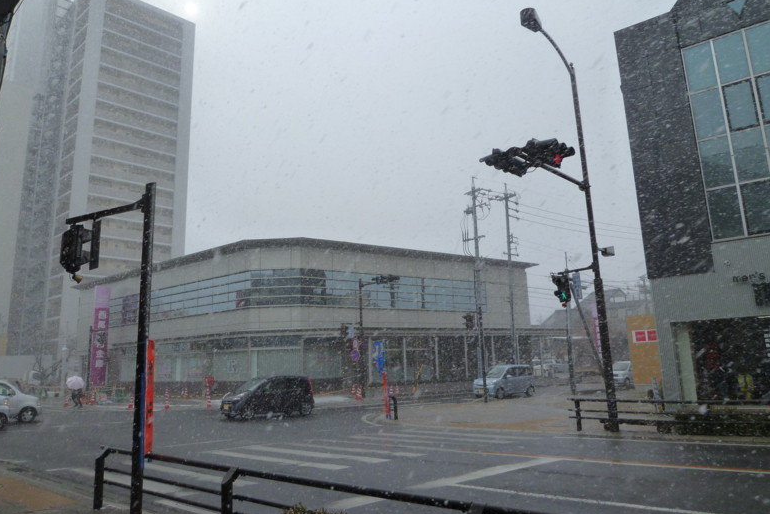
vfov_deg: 47.9
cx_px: 387
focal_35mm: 27
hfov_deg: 67.4
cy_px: 224
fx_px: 578
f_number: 4
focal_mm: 4.5
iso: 125
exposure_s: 1/400
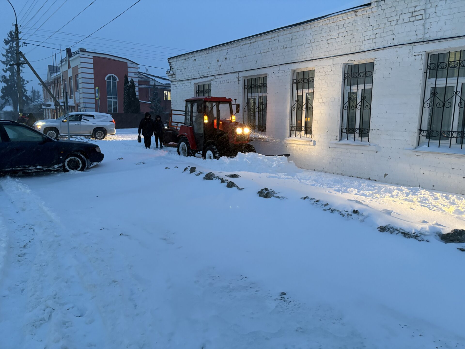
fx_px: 349
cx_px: 232
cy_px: 174
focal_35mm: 26
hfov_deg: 67.3
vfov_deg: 53.1
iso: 250
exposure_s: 1/50
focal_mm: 5.96
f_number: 1.6
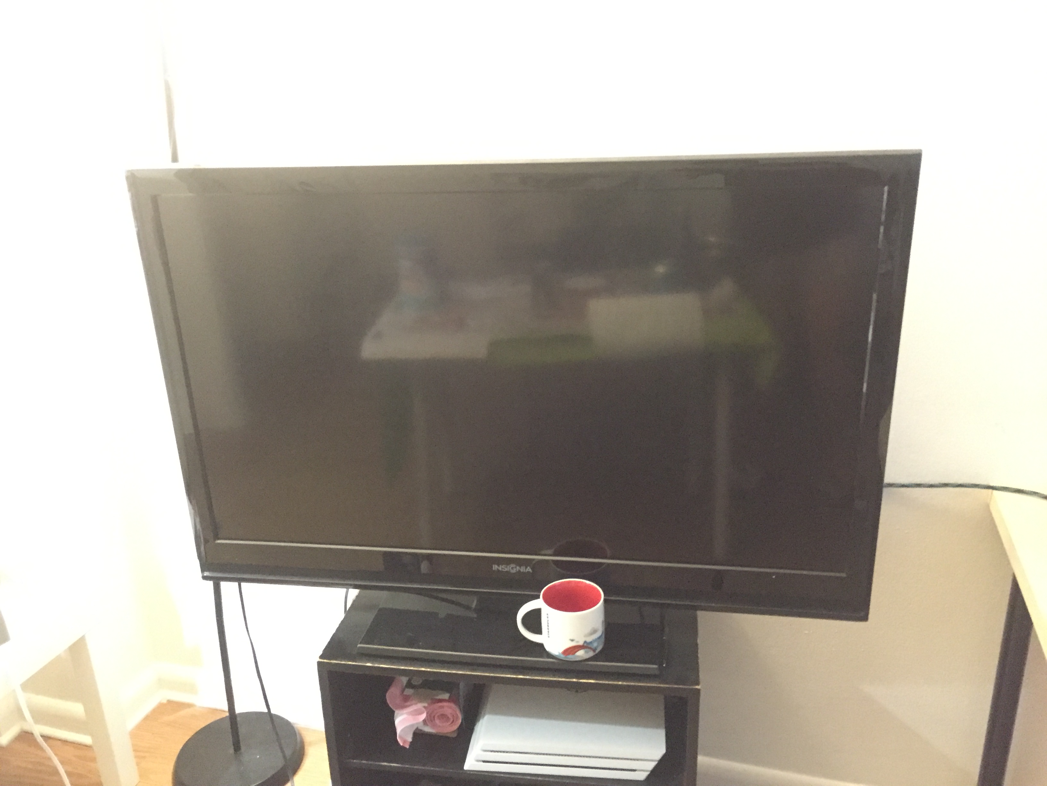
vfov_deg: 48.2
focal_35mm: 29
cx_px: 524
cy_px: 393
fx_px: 877
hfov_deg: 61.7
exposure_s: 1/15
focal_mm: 4.15
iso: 1250
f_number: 2.2
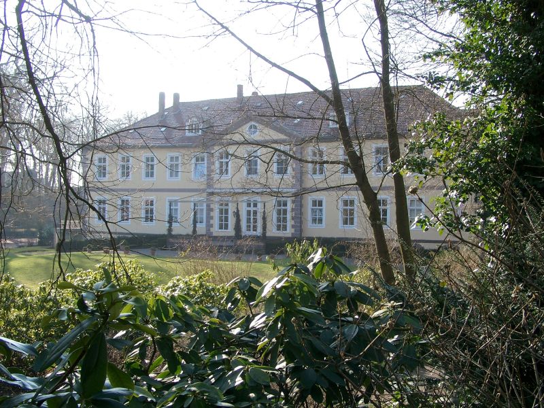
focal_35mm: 47
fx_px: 739
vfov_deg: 30.9
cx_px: 272
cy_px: 204
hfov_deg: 40.4
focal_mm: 9.82
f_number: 4
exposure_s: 1/202
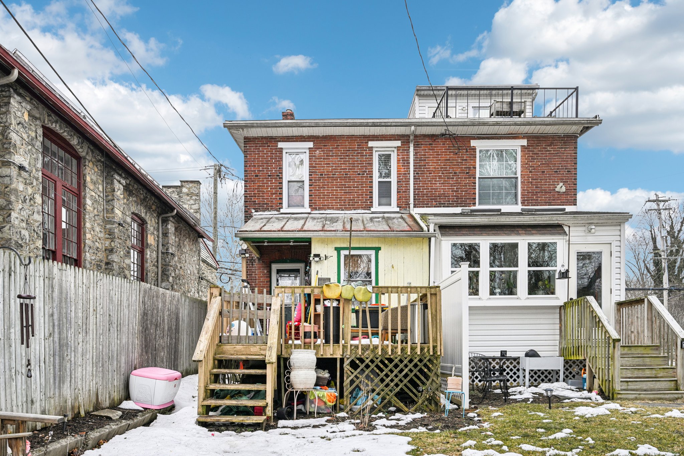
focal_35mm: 26
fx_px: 494
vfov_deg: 49.5
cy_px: 228
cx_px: 342
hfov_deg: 69.4
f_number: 8
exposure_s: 1/640
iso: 400
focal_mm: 26
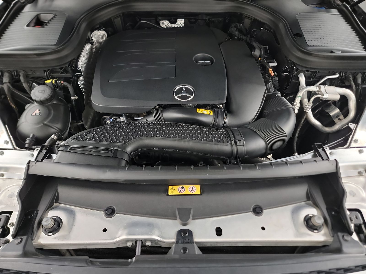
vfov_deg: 56.8
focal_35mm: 24
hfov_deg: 71.6
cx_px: 183
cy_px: 137
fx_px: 254
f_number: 1.8
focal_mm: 6.7
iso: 823
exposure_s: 1/19
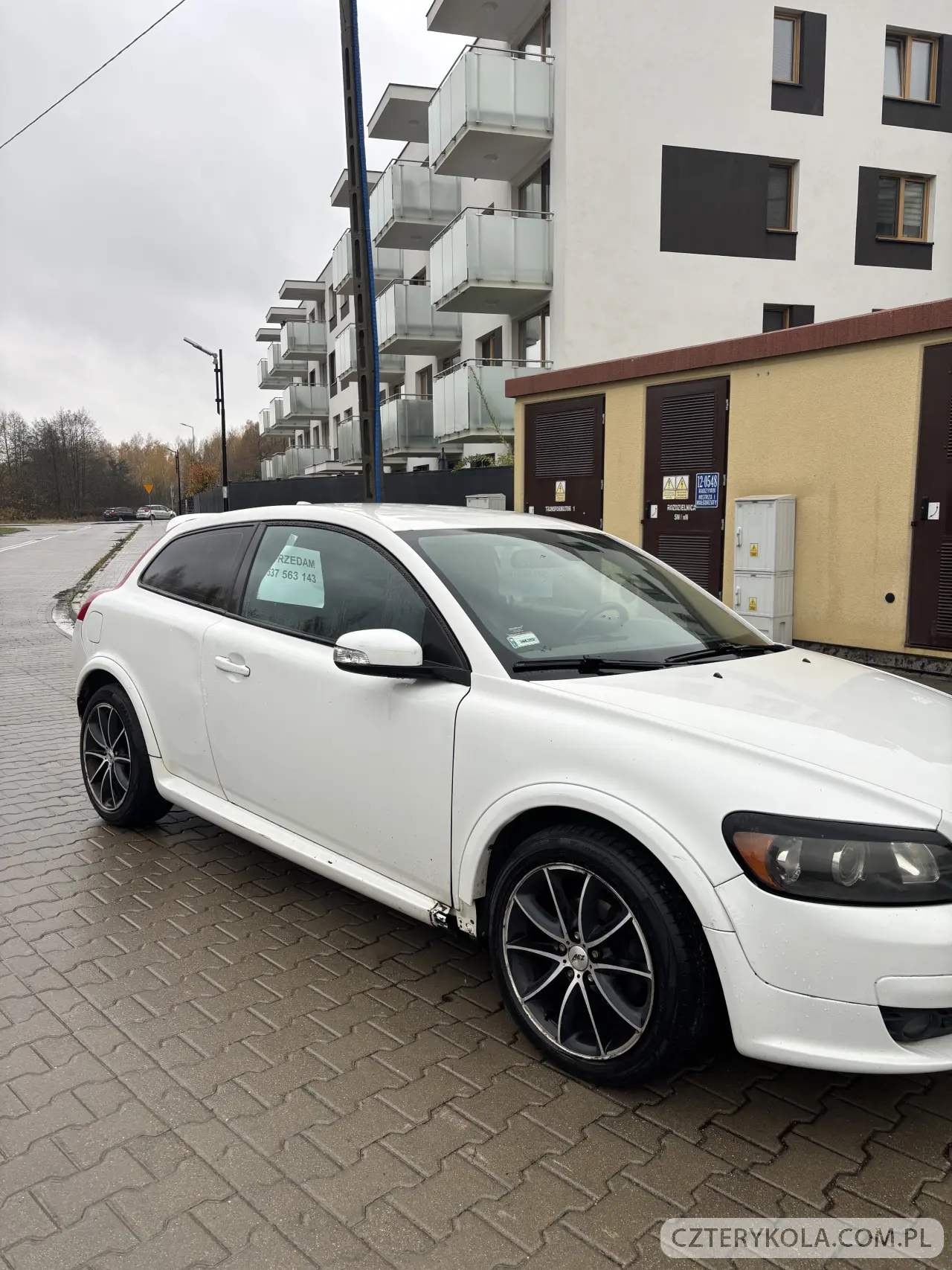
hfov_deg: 53.1
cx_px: 476
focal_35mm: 26
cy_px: 635
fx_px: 954
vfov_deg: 67.3
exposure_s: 1/174
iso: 40
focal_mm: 5.96
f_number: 1.6
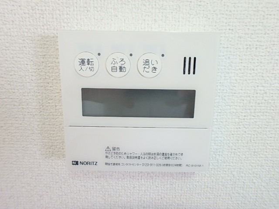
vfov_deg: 63.4
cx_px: 140
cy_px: 104
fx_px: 169
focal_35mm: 21
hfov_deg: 79.0
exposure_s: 1/30
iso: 500
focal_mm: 3.7
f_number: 3.5
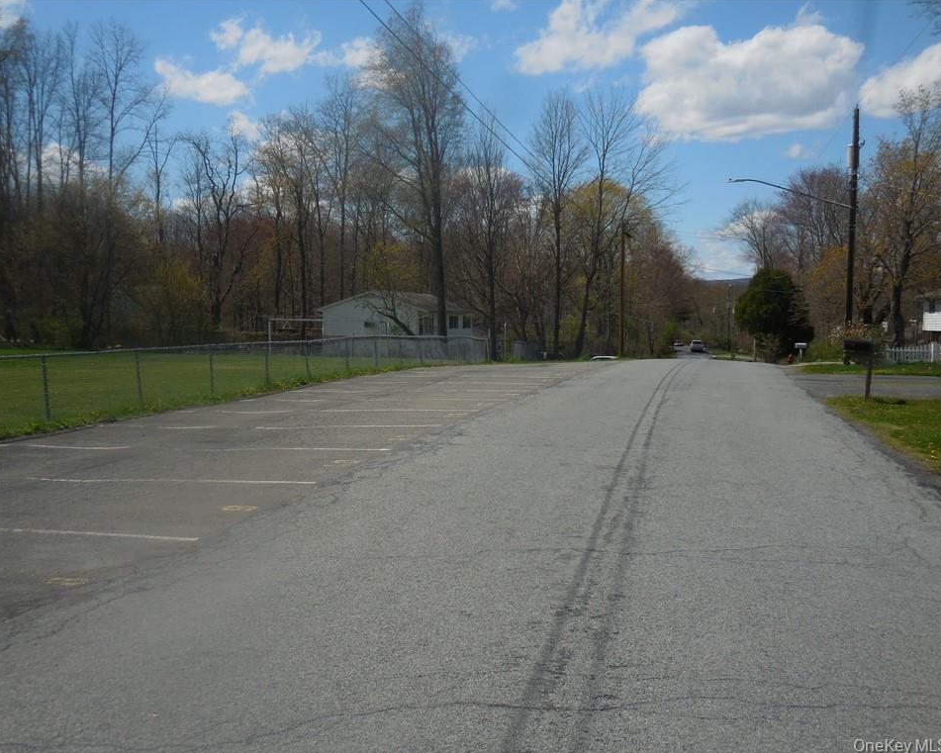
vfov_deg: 36.5
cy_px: 378
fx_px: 1142
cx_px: 447
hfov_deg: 44.8
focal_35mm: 41
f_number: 3.9
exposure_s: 1/2000
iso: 125
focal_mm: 7
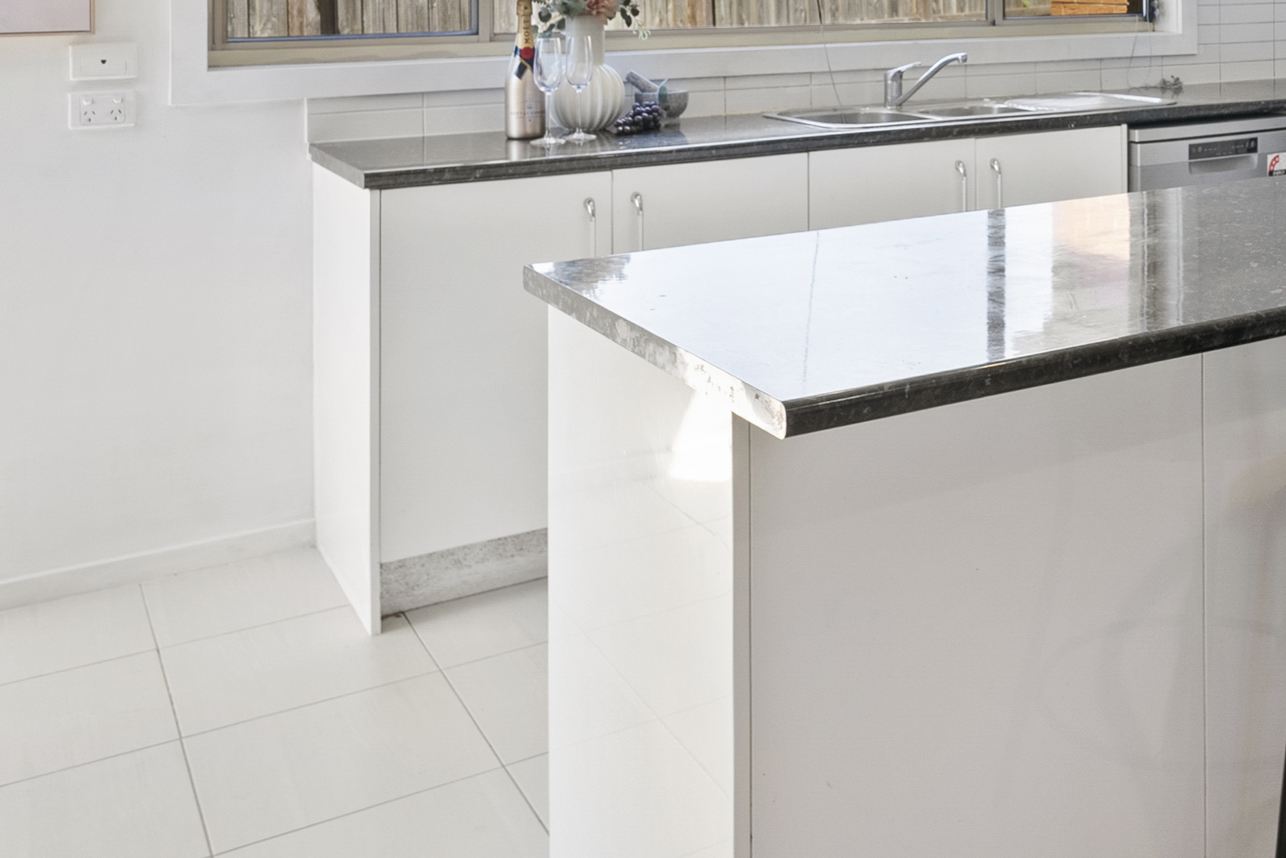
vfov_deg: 30.2
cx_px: 1082
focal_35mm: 40
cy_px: -69
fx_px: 1429
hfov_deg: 45.2
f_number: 7.1
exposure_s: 1/30
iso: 400
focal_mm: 18
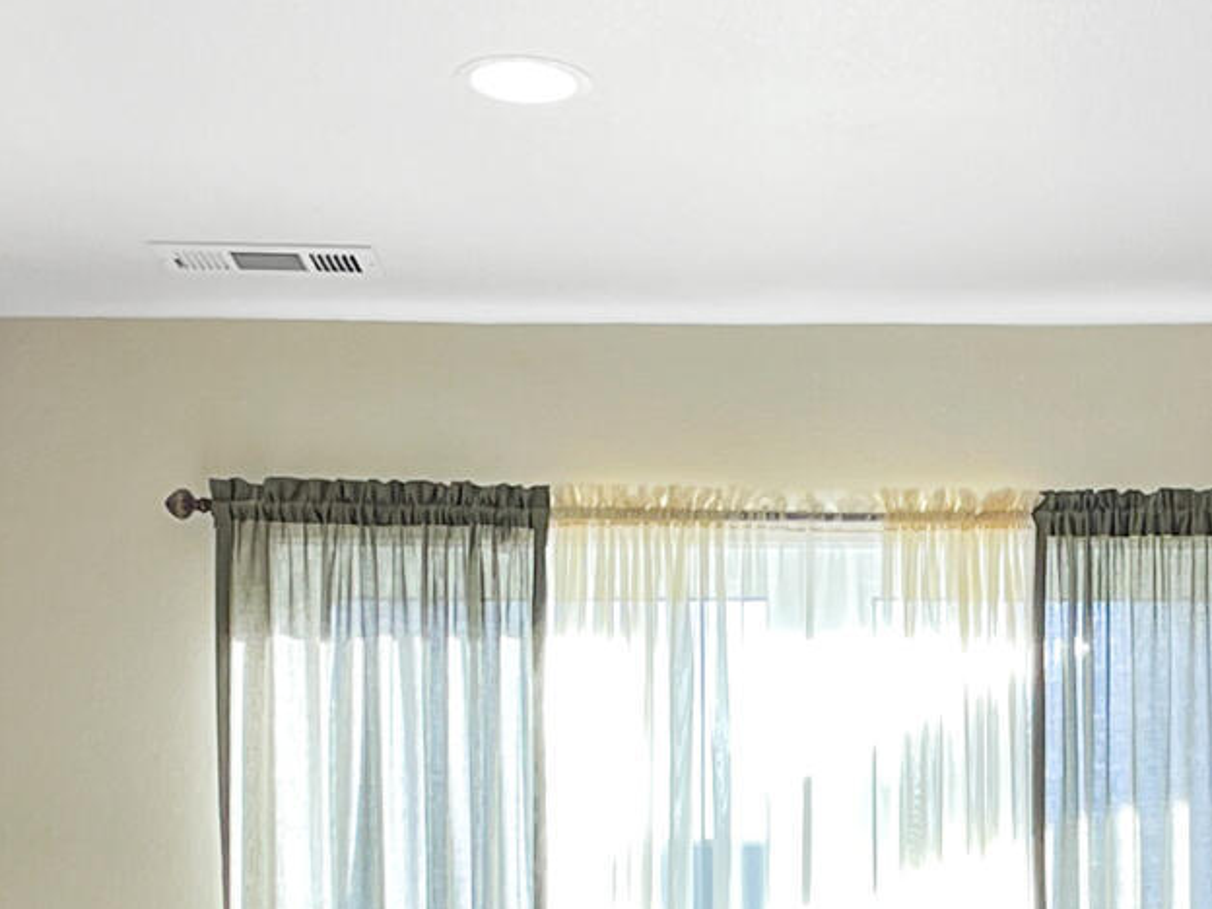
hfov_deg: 15.5
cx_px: 1156
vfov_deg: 11.5
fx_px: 4377
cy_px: 1191
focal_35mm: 125
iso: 80
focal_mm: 4.2
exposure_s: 1/120
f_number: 1.6
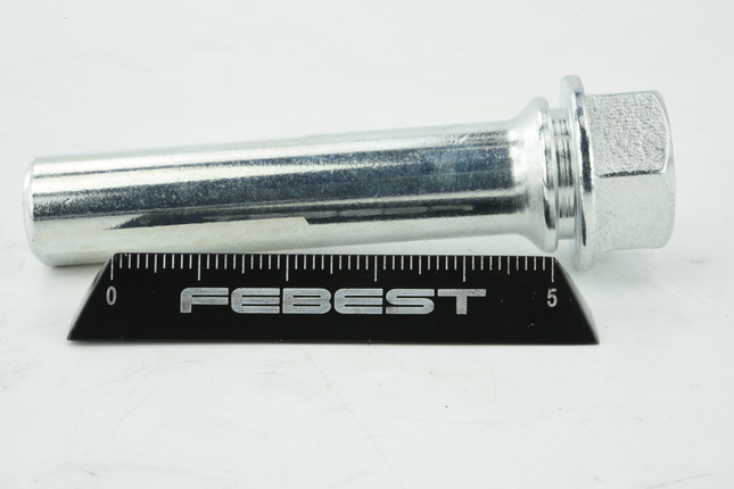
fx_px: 1366
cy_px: 218
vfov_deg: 20.3
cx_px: 350
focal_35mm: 67
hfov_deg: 30.1
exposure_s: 1/2.5
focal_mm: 60
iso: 64
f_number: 29
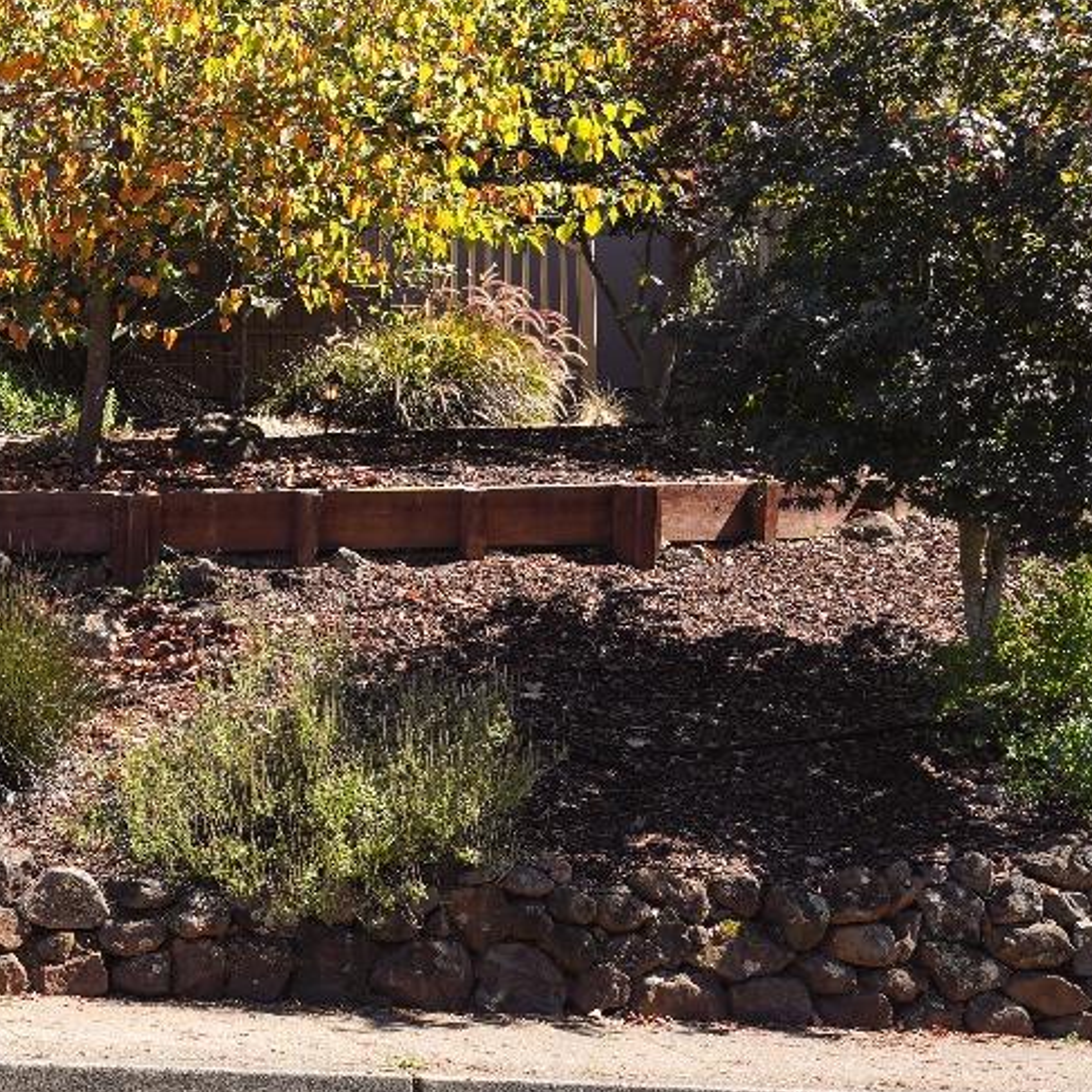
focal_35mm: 89
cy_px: 144
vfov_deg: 19.2
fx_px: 3176
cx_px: -419
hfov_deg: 17.9
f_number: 8
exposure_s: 1/160
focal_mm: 34
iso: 200
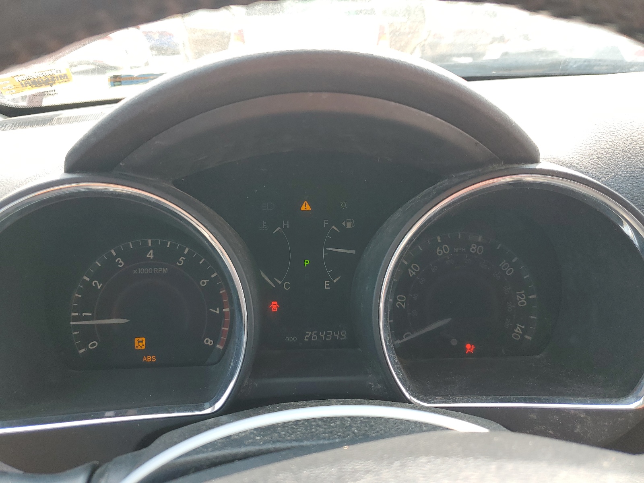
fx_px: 484
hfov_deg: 67.3
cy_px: 242
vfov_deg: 53.1
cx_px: 322
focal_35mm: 26
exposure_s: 1/263
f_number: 1.5
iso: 50
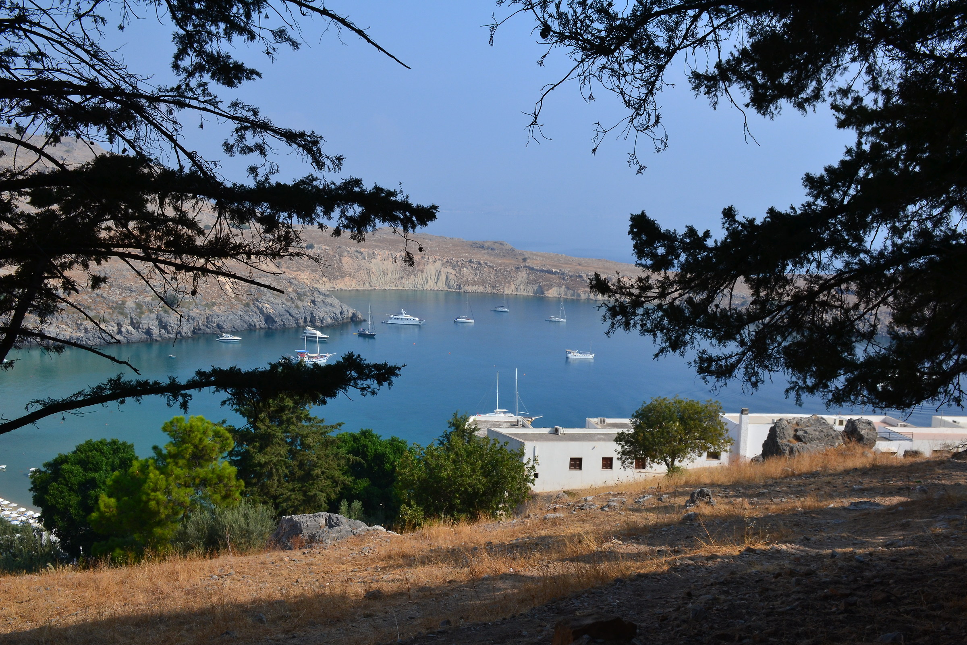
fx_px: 1048
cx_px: 484
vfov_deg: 34.2
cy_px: 322
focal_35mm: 39
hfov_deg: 49.6
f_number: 11
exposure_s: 1/500
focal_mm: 26
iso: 400
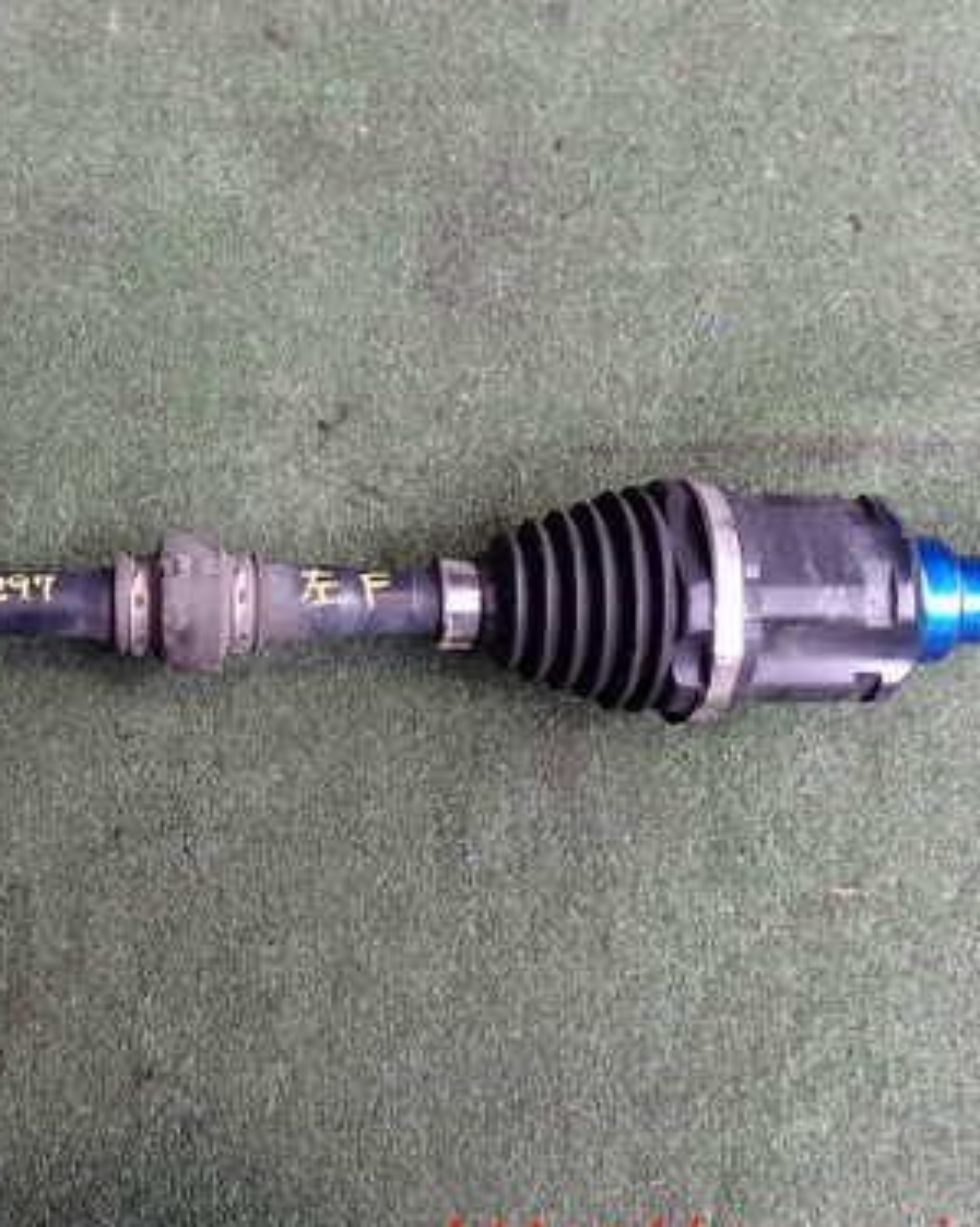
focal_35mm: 47
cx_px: 206
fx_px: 1705
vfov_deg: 39.5
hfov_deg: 31.3
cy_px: 554
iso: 200
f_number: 2.3
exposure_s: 1/80
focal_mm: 5.4
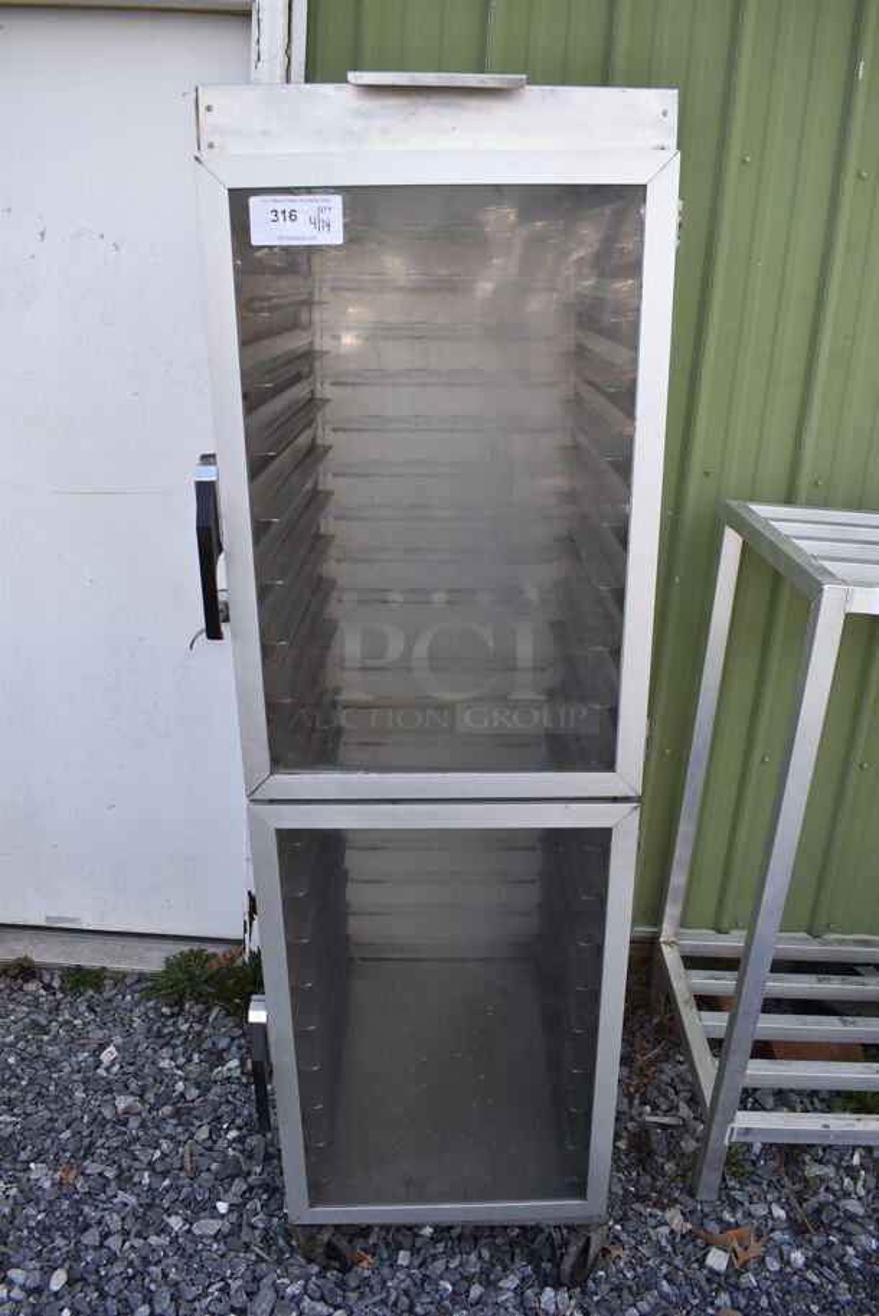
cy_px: 658
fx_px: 987
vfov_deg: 67.3
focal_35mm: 27
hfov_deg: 48.0
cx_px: 440
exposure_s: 1/250
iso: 200
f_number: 7.1
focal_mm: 18
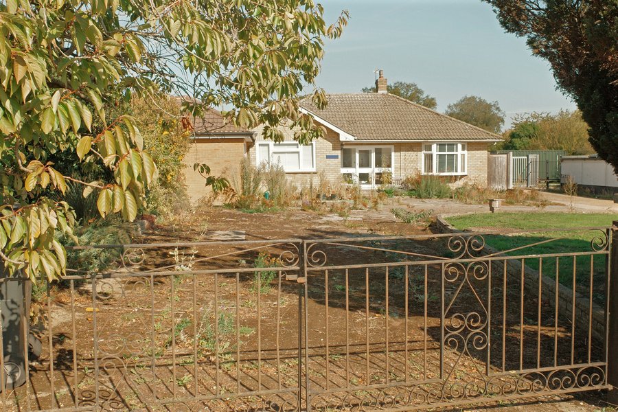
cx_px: 309
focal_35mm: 35
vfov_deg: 37.9
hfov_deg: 54.4
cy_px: 206
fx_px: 601
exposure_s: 1/500
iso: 200
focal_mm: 18.3
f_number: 5.6
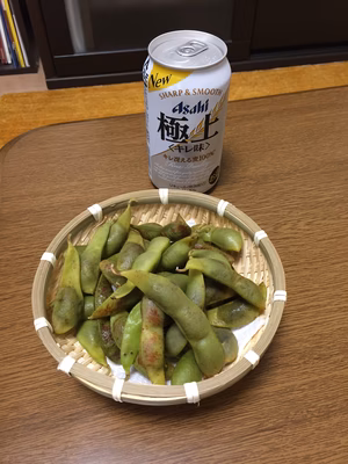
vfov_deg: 61.7
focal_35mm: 29
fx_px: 389
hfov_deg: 48.2
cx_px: 174
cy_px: 232
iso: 125
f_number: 2.2
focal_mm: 4.15
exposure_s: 1/30
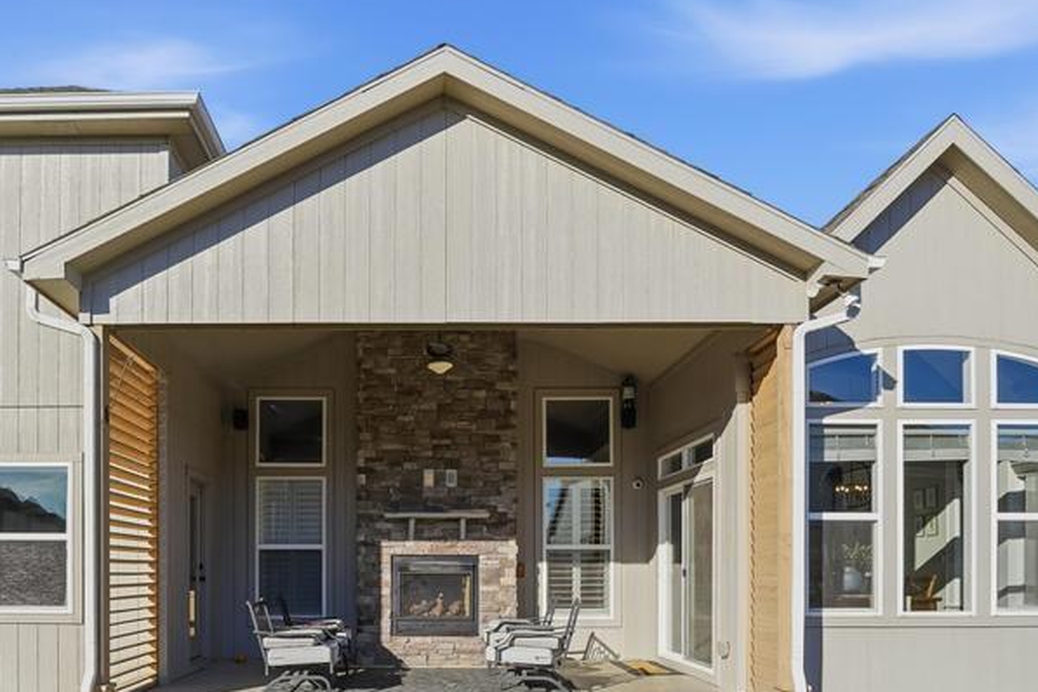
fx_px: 692
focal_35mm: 24
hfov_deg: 73.0
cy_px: 483
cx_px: 416
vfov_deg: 51.7
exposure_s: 1/1600
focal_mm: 14
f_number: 7.1
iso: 100
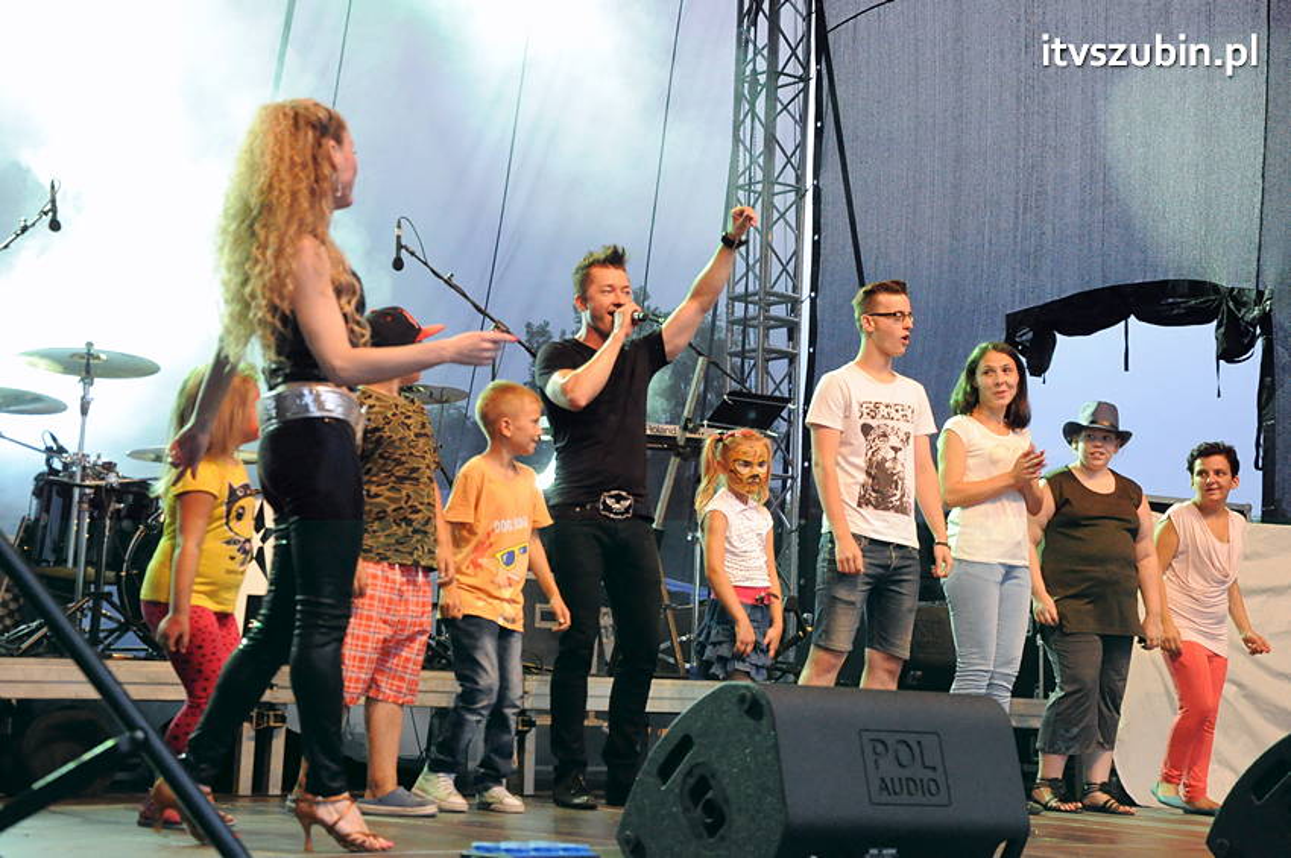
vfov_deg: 20.1
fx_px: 2418
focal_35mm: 68
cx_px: 646
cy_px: 429
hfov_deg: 29.9
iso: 3200
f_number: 5.6
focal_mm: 45
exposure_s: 1/125
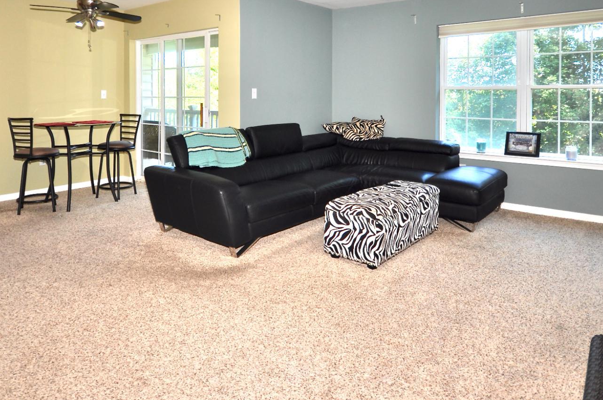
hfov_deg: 73.7
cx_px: 278
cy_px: 116
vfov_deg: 51.4
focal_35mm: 24
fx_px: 401
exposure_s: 1/60
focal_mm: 10
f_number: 4
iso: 100
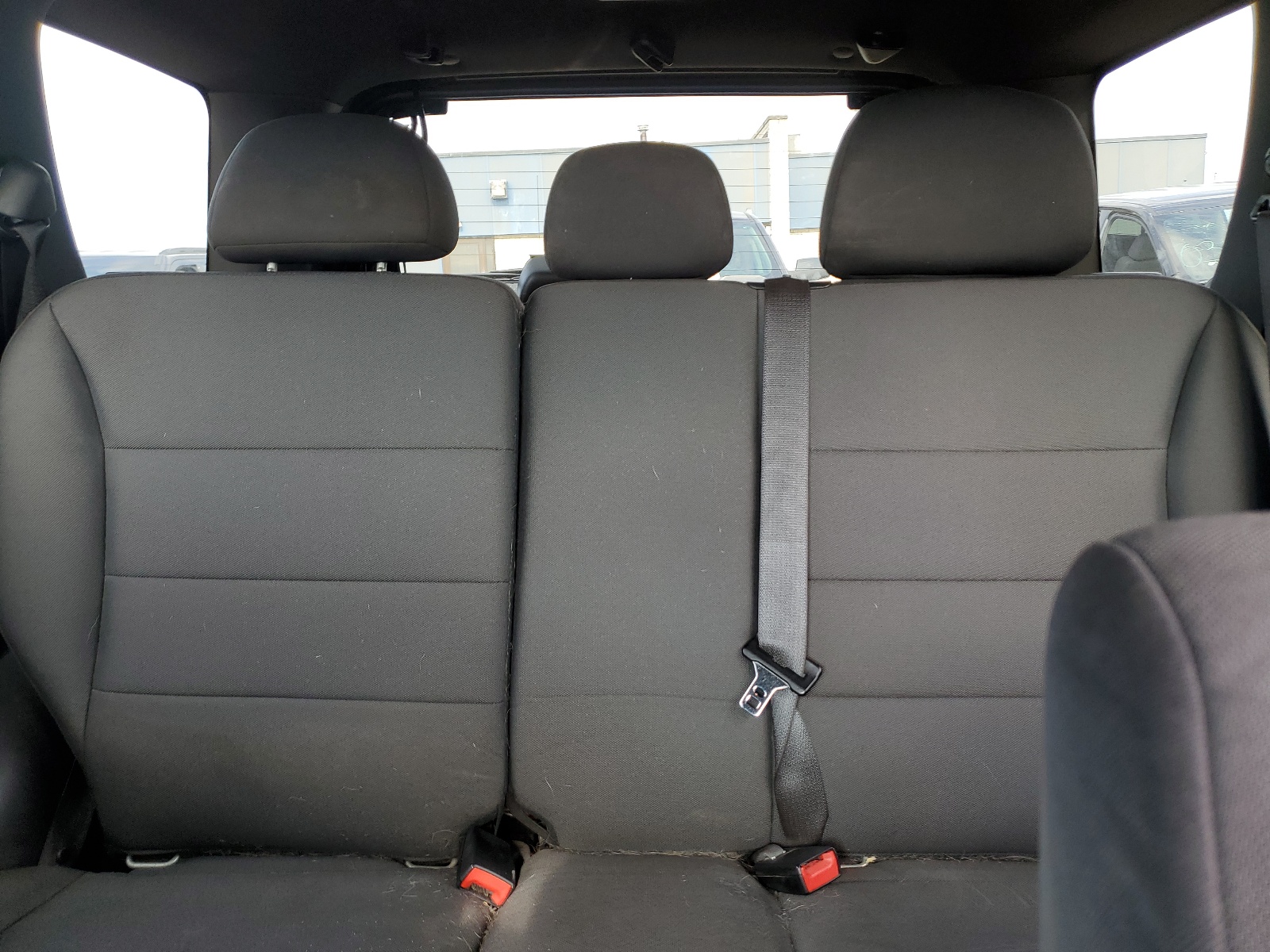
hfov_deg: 67.3
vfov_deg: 53.1
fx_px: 954
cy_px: 476
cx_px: 635
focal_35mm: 26
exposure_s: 1/60.2
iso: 50
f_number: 1.5
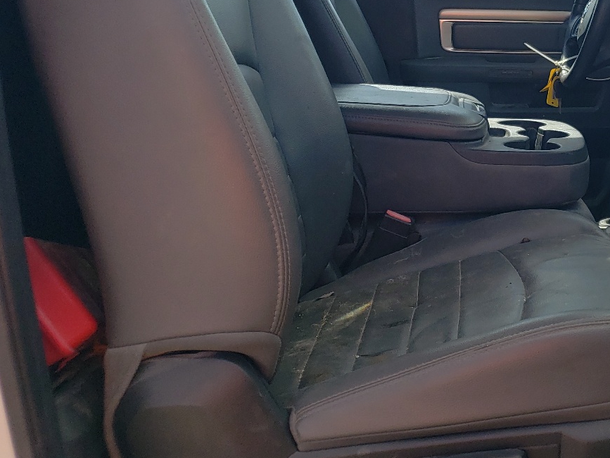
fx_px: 846
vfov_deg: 29.8
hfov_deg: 37.5
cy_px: 119
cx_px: 528
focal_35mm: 48
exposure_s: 1/1000
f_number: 1.5
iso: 50
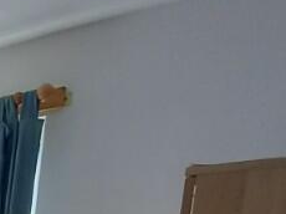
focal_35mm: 58
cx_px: -249
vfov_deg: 20.0
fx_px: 479
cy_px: 358
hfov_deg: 20.7
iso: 40
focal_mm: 1.13
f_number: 2.2
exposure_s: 1/109
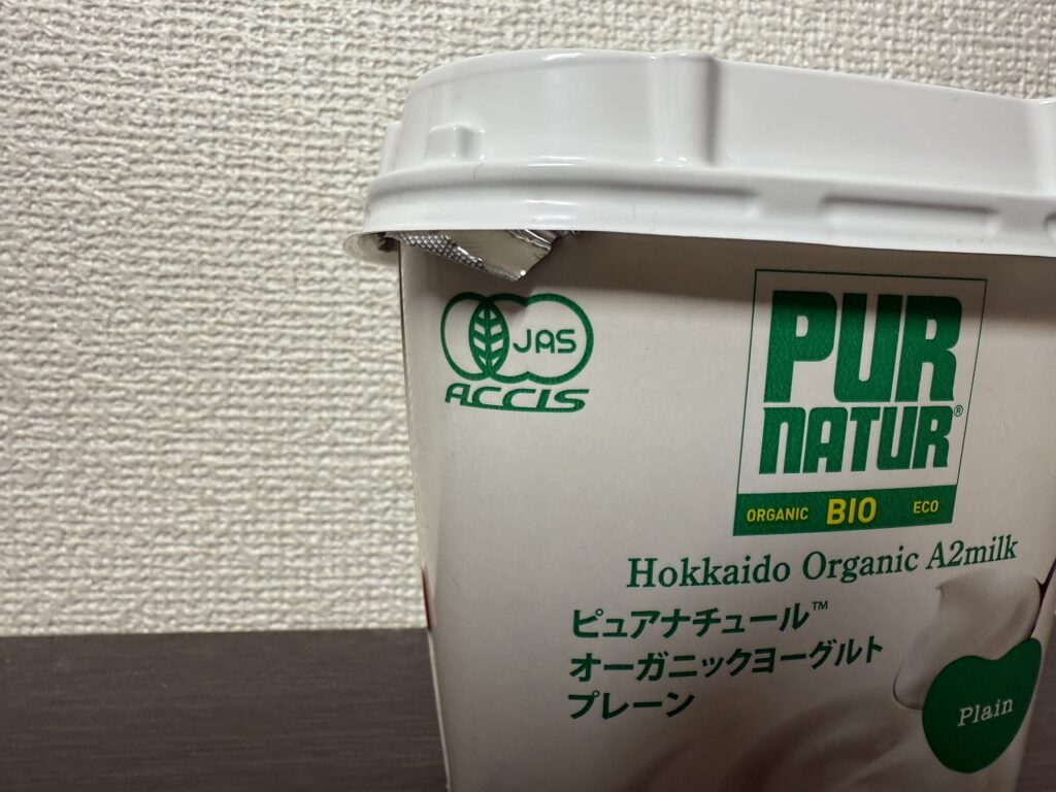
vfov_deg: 56.8
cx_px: 528
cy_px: 396
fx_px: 732
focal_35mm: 24
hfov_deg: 71.6
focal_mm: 2.22
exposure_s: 1/94
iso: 80
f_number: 2.2
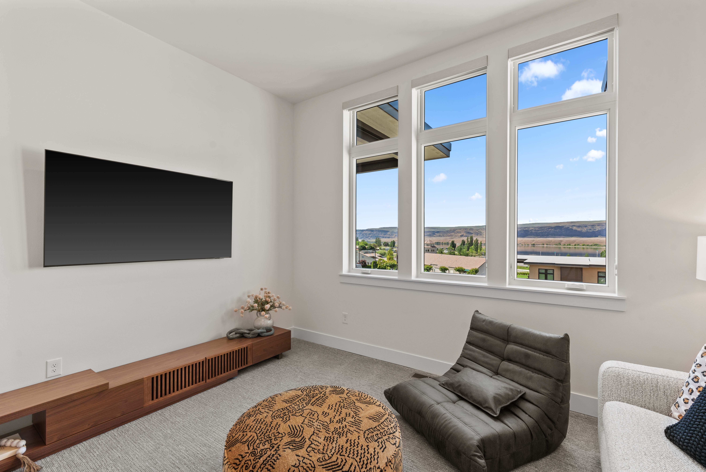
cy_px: 236
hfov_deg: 100.4
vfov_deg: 77.4
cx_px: 353
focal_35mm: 15
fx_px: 294
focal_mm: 15
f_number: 8
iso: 200
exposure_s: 1/25
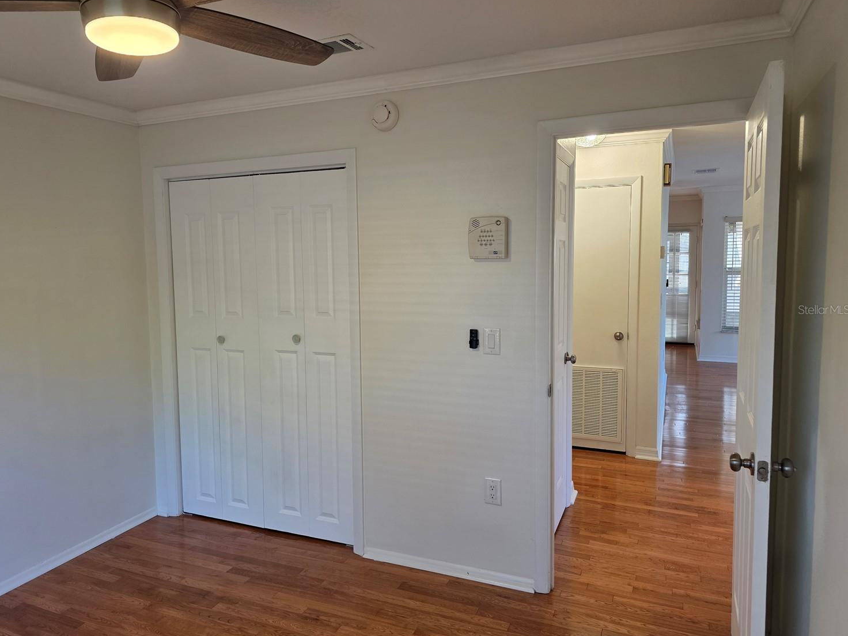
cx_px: 392
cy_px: 309
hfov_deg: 69.3
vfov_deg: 54.9
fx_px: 612
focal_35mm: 25
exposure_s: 1/120
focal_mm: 6.3
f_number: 1.7
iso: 125
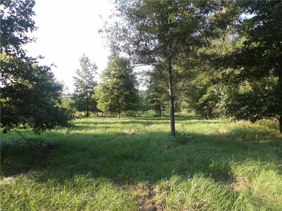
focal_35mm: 24
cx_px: 141
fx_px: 196
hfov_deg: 71.6
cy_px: 106
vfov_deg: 56.8
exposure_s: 1/265
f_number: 2.8
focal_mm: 4.3
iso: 100
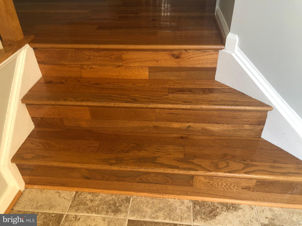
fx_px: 244
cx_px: 151
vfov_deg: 49.7
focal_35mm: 28
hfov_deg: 63.4
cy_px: 113
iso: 25
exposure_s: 1/30
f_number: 1.8
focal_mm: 4
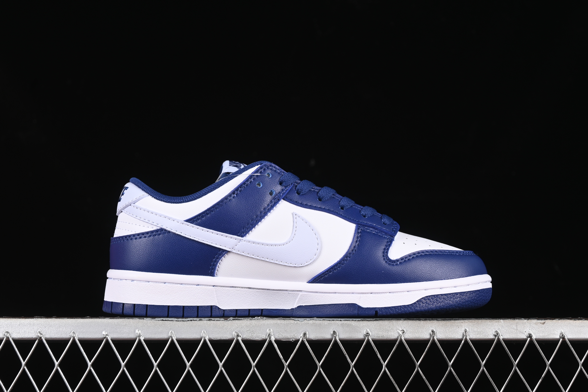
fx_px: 1225
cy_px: 196
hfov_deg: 27.0
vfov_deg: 18.2
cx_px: 294
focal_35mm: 75
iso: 160
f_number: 7.1
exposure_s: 1/80
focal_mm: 50
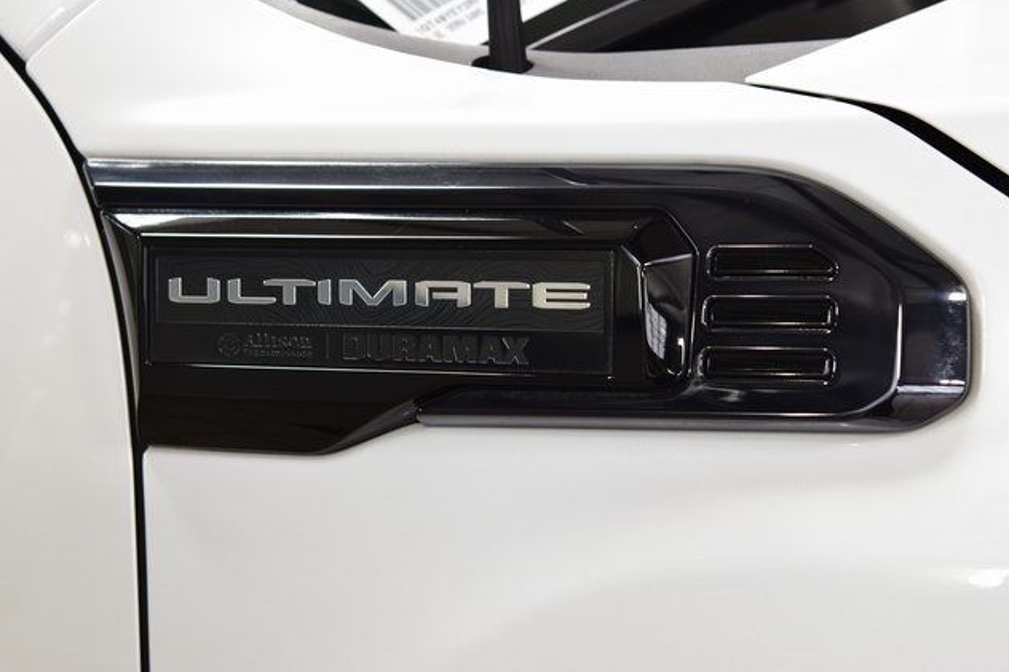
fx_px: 2213
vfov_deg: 17.3
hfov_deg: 25.7
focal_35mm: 79
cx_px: 500
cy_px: 333
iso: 450
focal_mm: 52
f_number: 6.3
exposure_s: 1/15
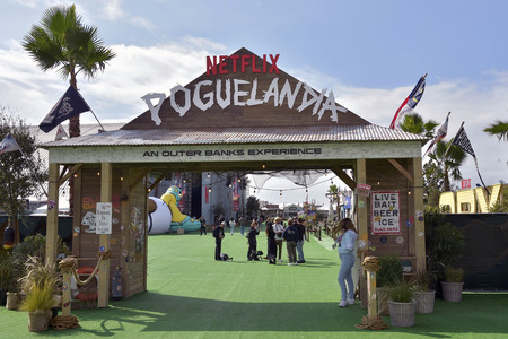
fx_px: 508
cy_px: 170
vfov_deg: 36.9
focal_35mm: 36
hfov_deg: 53.1
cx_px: 254
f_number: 14
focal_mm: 36
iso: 250
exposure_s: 1/250
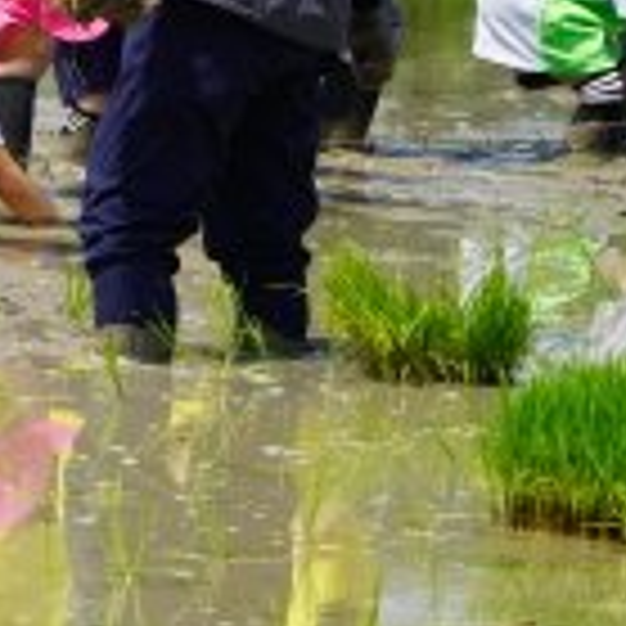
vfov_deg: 3.6
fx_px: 9903
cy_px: -50
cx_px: -491
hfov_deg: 3.6
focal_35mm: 484
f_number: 8
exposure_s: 1/320
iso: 100
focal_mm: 88
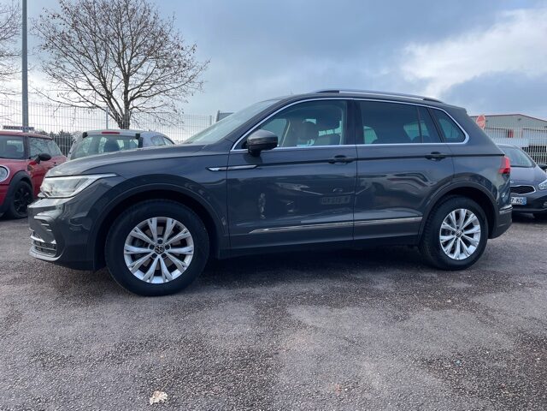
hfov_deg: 67.3
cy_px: 206
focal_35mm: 26
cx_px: 274
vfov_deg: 53.1
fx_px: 411
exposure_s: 1/1195
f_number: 1.6
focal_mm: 4.2
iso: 32
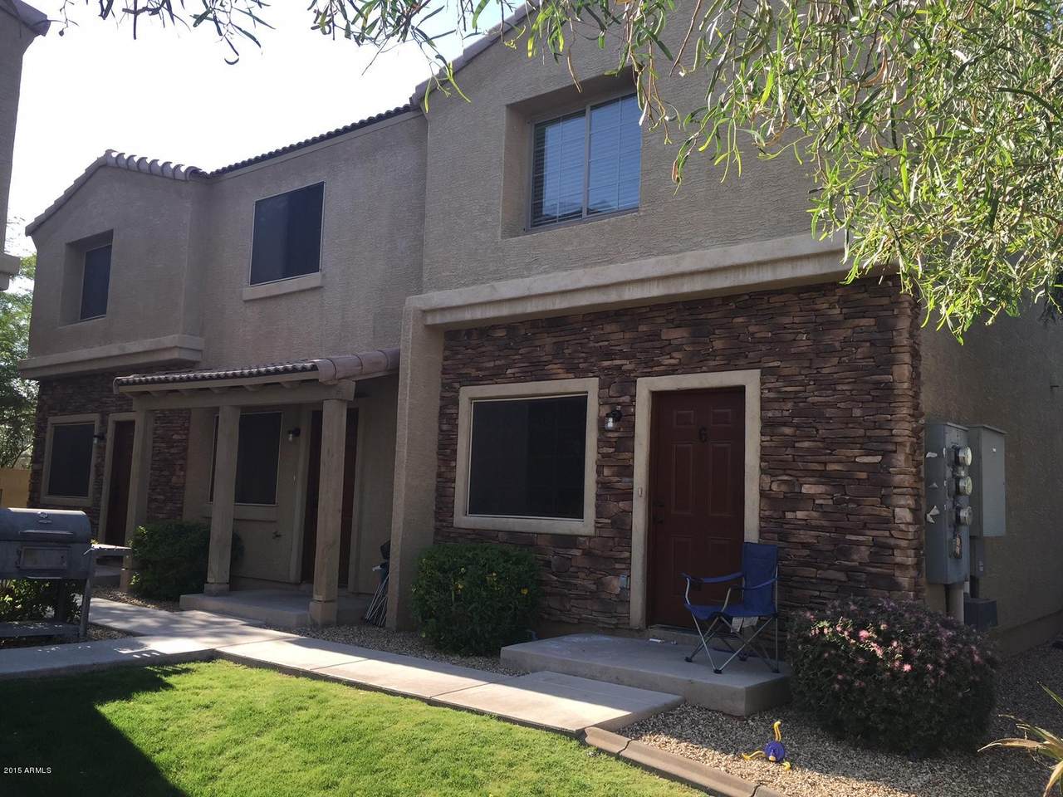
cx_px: 532
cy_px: 398
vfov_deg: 48.2
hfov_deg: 61.7
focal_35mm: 29
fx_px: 891
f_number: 2.2
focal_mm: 4.15
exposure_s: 1/557
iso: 32
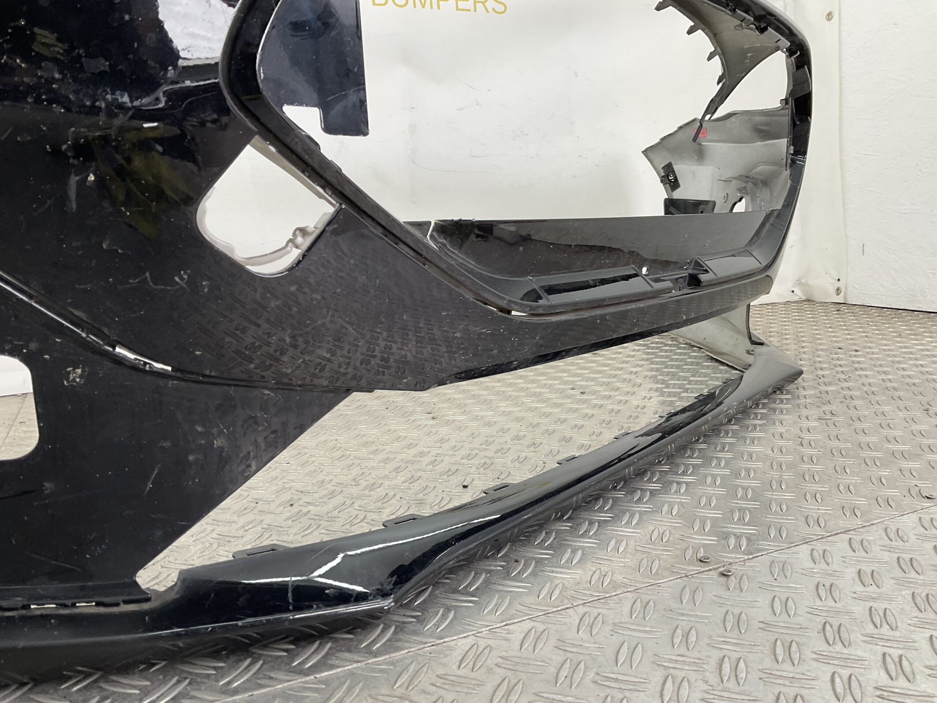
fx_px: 785
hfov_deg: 61.7
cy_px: 352
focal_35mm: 29
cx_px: 468
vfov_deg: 48.2
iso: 32
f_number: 1.8
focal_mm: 3
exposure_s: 1/120
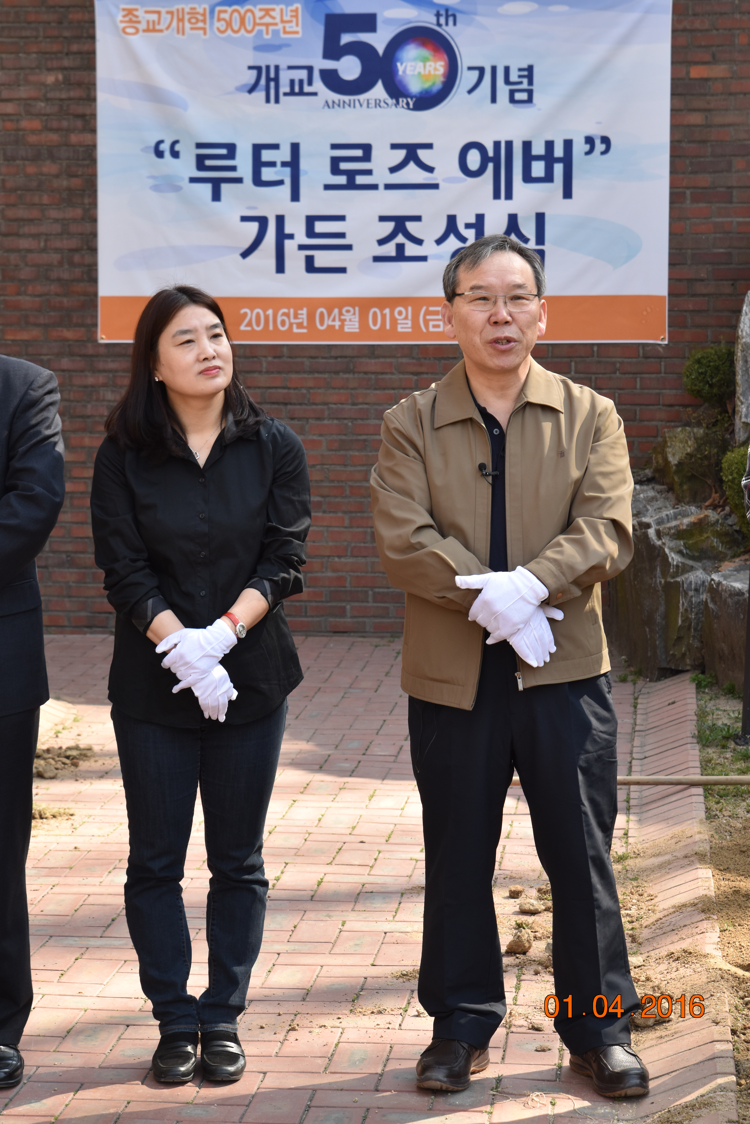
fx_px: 2719
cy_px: 562
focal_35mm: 87
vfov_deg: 23.4
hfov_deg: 15.7
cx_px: 375
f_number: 7.1
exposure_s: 1/200
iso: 400
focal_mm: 58
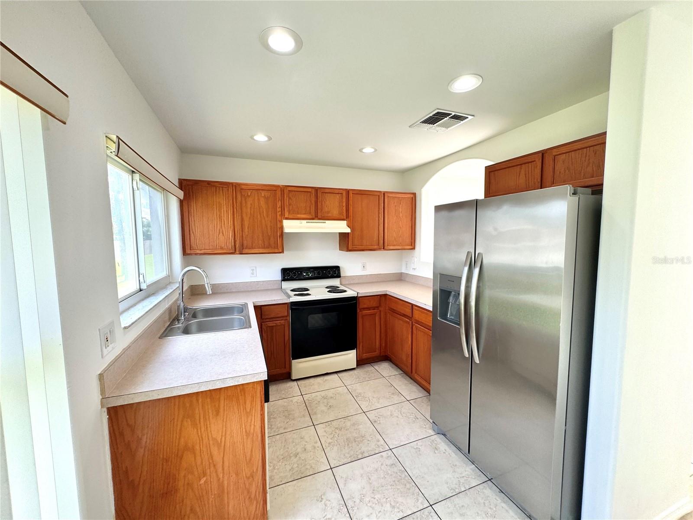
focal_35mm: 14
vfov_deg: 85.7
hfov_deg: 102.1
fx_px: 280
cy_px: 260
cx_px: 346
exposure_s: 1/120
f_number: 2.2
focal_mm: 2.22
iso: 64
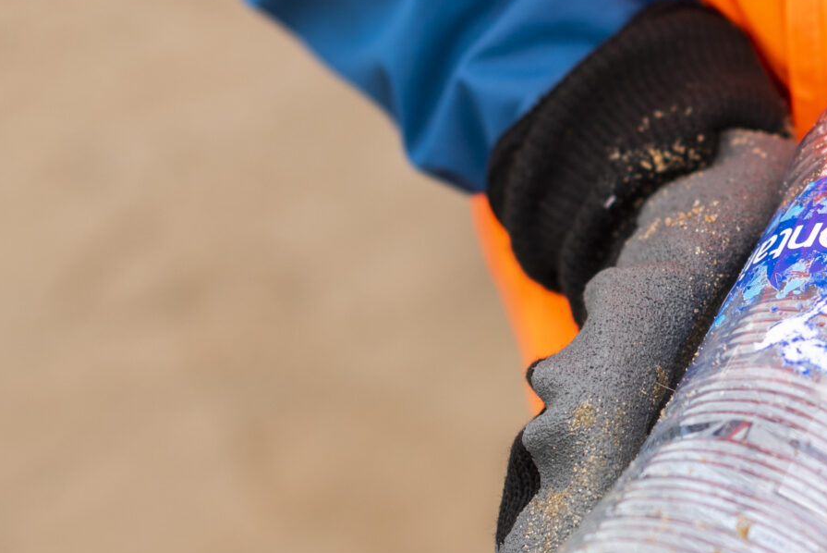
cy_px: 289
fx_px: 3287
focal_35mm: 143
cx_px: 854
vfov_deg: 9.6
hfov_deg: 14.1
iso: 100
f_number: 2.8
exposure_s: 1/320
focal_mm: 50
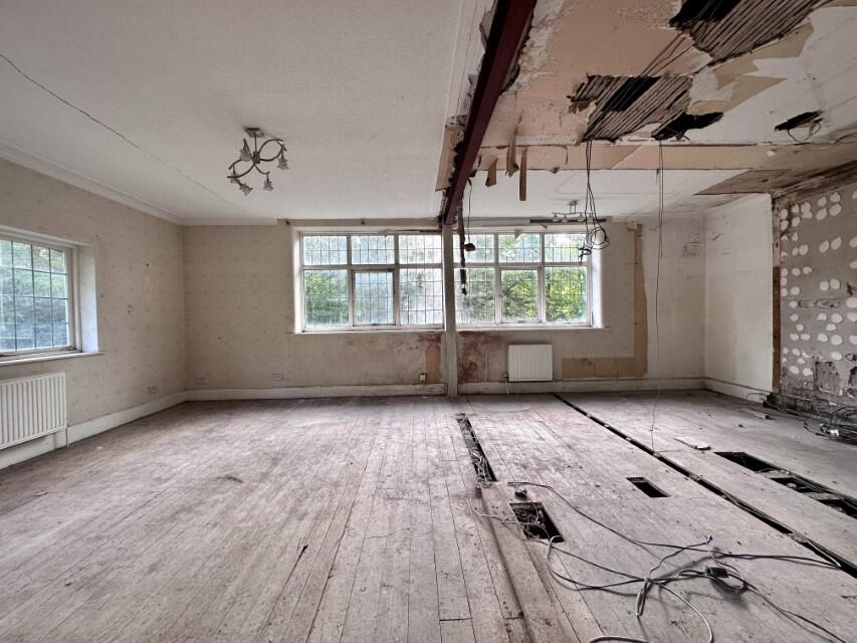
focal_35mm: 14
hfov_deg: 102.1
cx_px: 428
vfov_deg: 85.7
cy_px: 322
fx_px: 347
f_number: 2.2
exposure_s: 1/99
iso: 64
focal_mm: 2.22
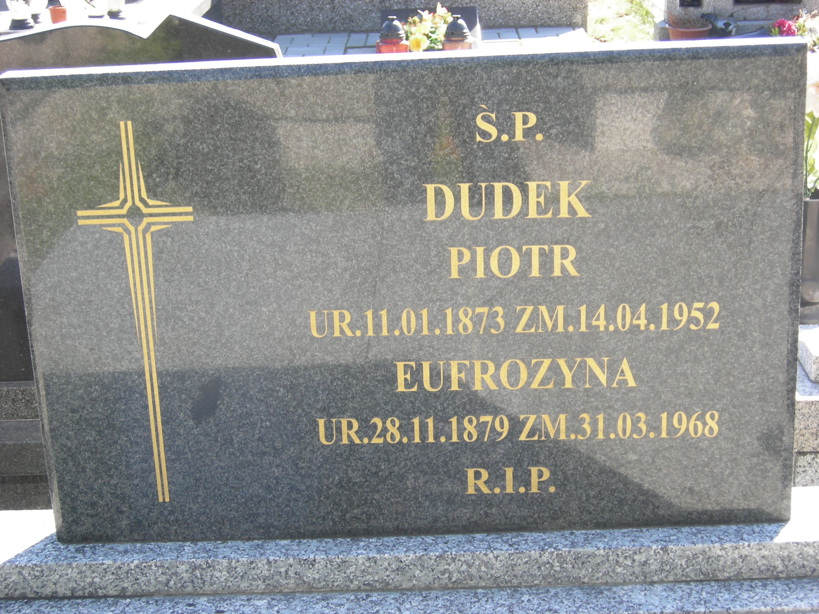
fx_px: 1562
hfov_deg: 29.4
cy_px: 307
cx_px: 410
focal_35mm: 66
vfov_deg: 22.3
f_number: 3.9
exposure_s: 1/70.4
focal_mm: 13.7
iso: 64
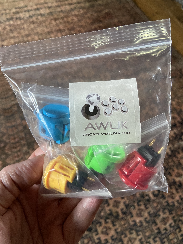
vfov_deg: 67.3
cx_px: 92
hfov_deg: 53.1
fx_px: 183
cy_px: 122
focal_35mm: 26
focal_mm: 4.25
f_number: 1.8
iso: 500
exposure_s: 1/42
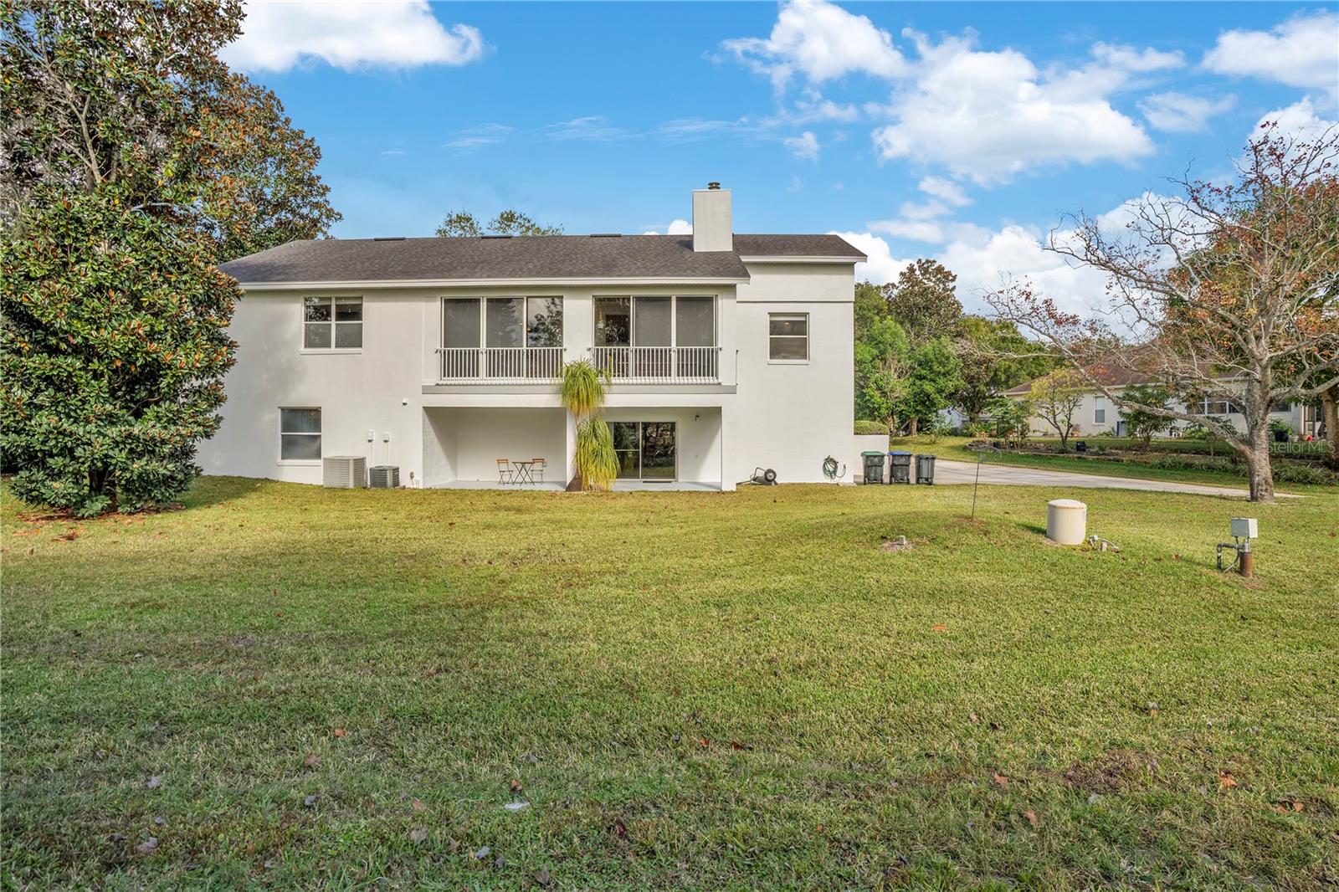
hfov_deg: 96.7
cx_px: 670
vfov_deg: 73.7
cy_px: 446
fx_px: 595
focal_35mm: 16
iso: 100
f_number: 9
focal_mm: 16
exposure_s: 1/125
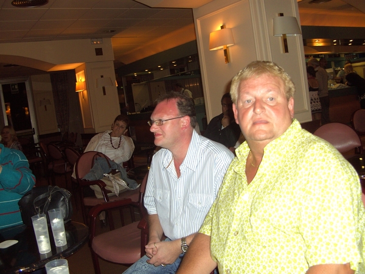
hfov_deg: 50.1
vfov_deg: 38.7
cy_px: 137
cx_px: 182
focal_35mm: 37
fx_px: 390
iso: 100
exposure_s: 1/50
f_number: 2.8
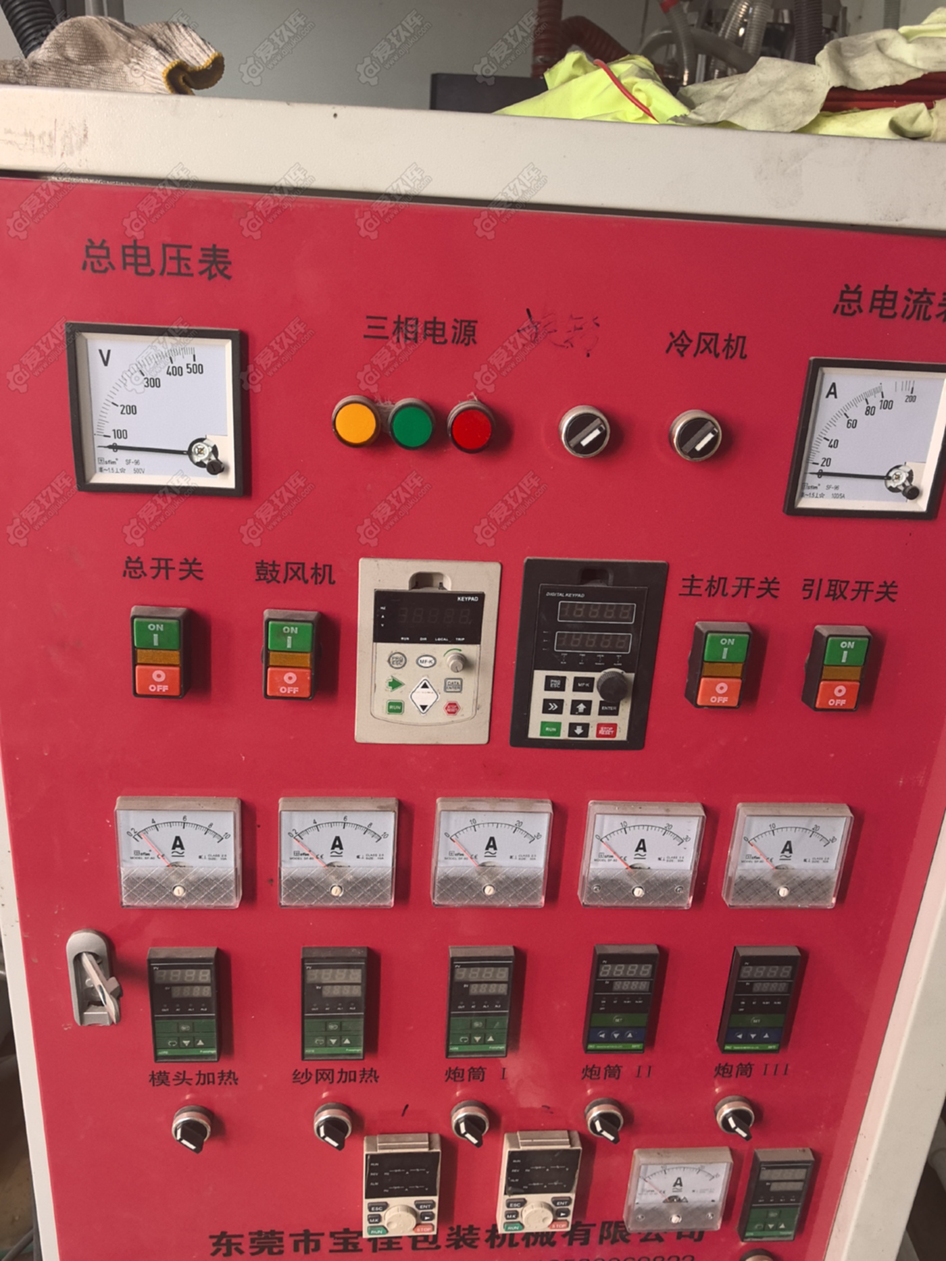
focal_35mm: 27
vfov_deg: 65.3
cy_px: 630
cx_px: 473
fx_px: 984
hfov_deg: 51.3
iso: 250
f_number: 2
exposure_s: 1/50
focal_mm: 6.98
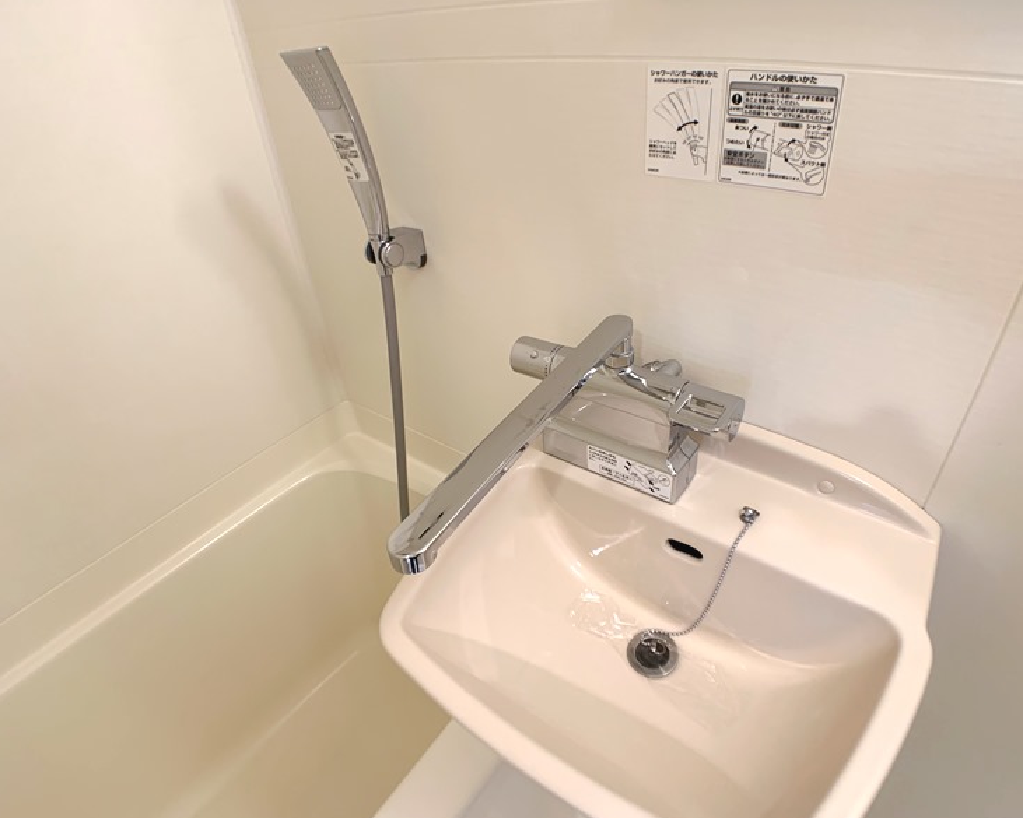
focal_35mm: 28
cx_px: 563
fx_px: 848
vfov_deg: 51.5
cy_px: 412
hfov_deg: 62.1
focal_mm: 4.25
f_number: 1.8
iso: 80
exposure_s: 1/50
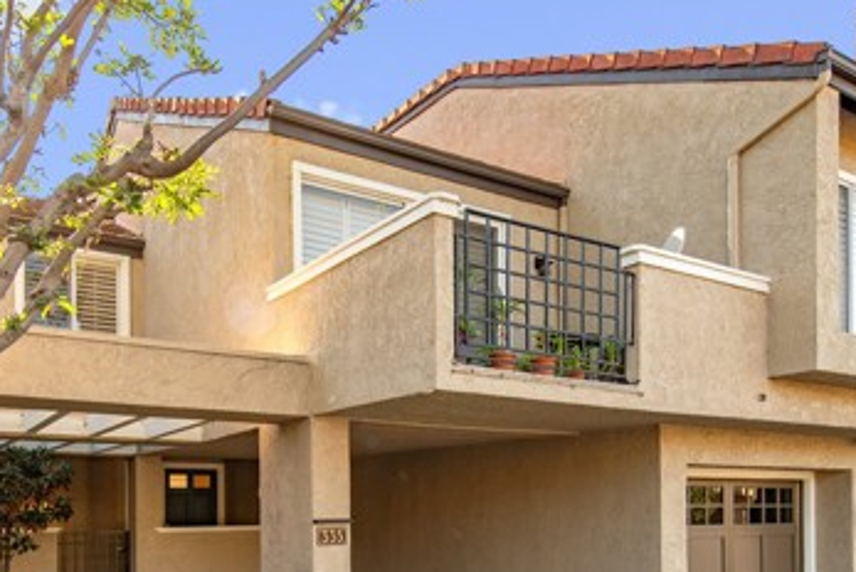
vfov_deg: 35.9
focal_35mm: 35
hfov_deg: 54.4
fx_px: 833
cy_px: 500
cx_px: 427
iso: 200
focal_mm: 19
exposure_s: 1/250
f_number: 5
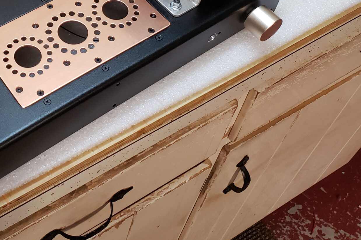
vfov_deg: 22.8
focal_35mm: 56
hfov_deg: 33.4
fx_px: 562
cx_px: 23
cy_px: -22
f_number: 2.4
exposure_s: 1/60
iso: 400
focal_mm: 4.3
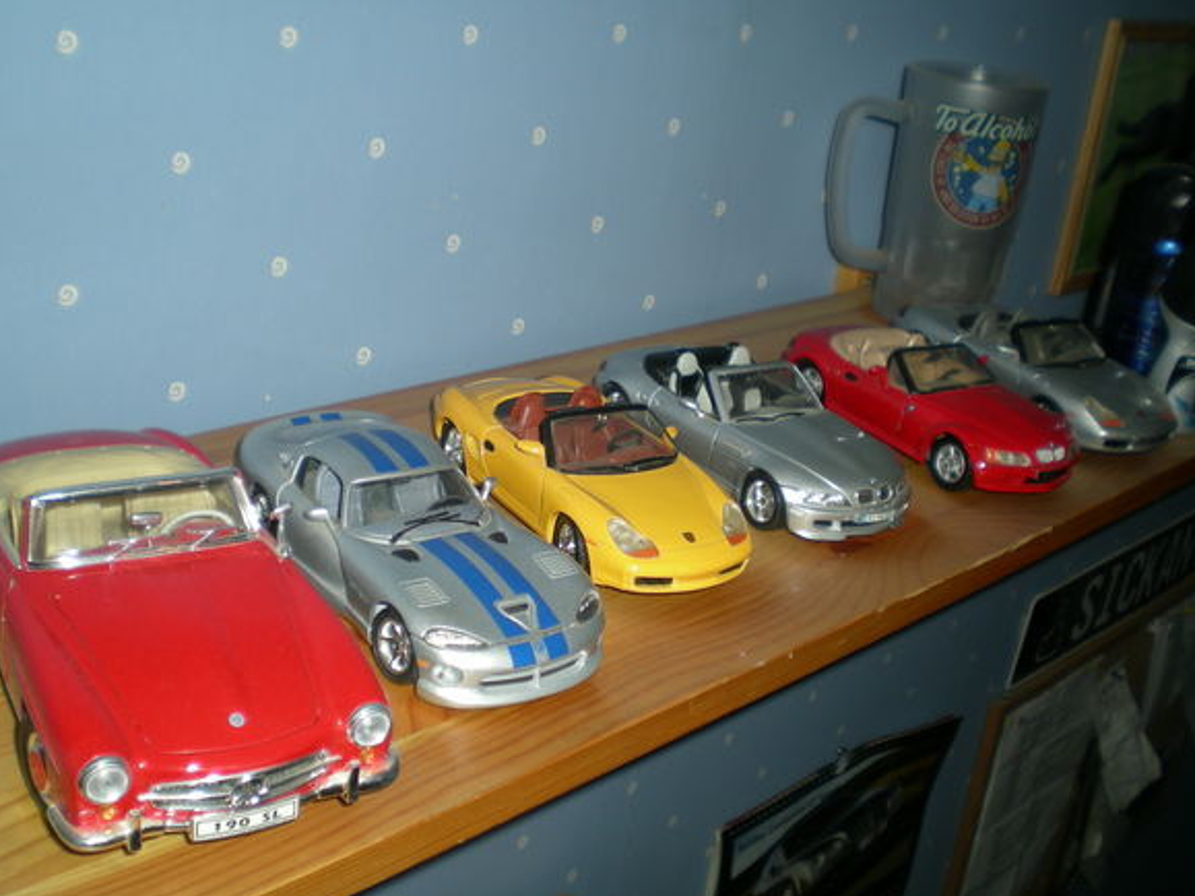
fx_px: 1450
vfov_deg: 34.3
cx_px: 557
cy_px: 444
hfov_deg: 44.8
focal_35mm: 42
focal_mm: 6.3
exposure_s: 1/60
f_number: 3.1
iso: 50
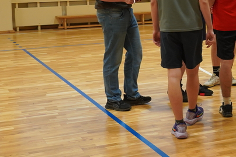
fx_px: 616
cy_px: 20
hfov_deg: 21.0
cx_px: 230
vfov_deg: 14.4
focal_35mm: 94
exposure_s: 1/160
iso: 2000
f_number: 4.5
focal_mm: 31
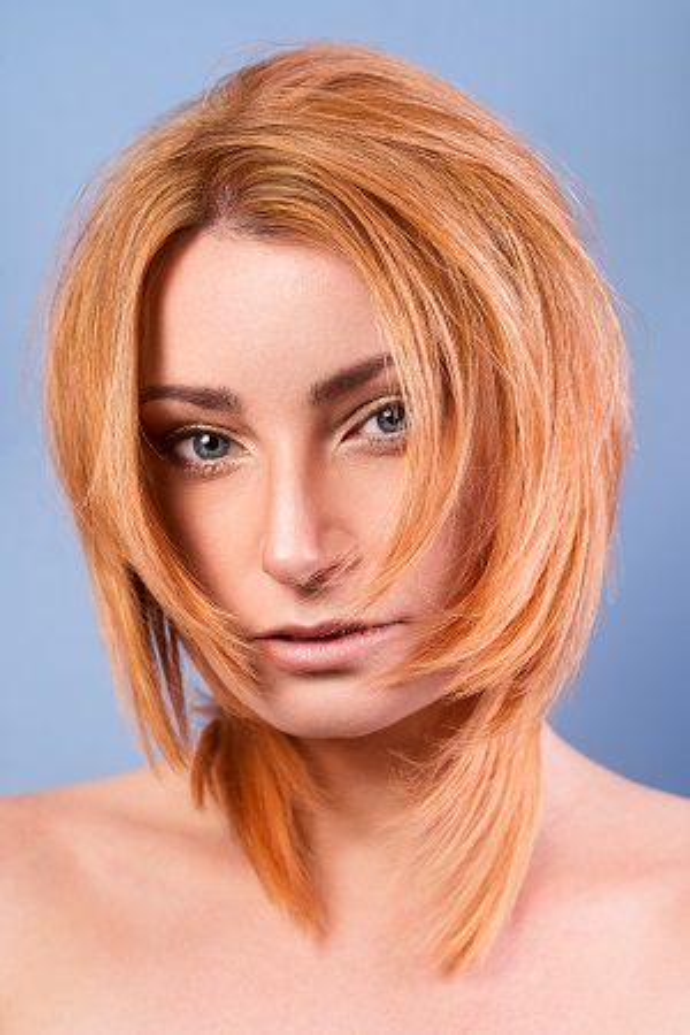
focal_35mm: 85
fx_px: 2444
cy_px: 518
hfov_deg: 16.1
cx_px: 345
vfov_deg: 23.9
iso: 125
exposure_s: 1/80
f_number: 6.3
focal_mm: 85
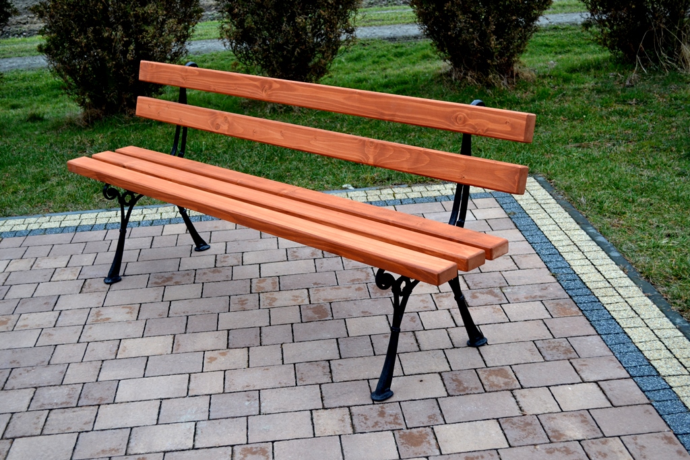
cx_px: 345
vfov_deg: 28.1
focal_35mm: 48
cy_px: 230
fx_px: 920
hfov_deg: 41.1
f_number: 4.8
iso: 400
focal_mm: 32
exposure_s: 1/50
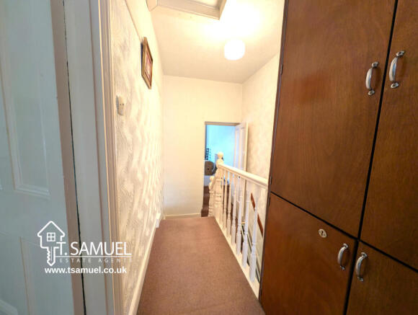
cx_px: 209
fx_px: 145
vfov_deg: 94.7
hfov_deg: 110.4
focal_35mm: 12
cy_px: 158
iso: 85
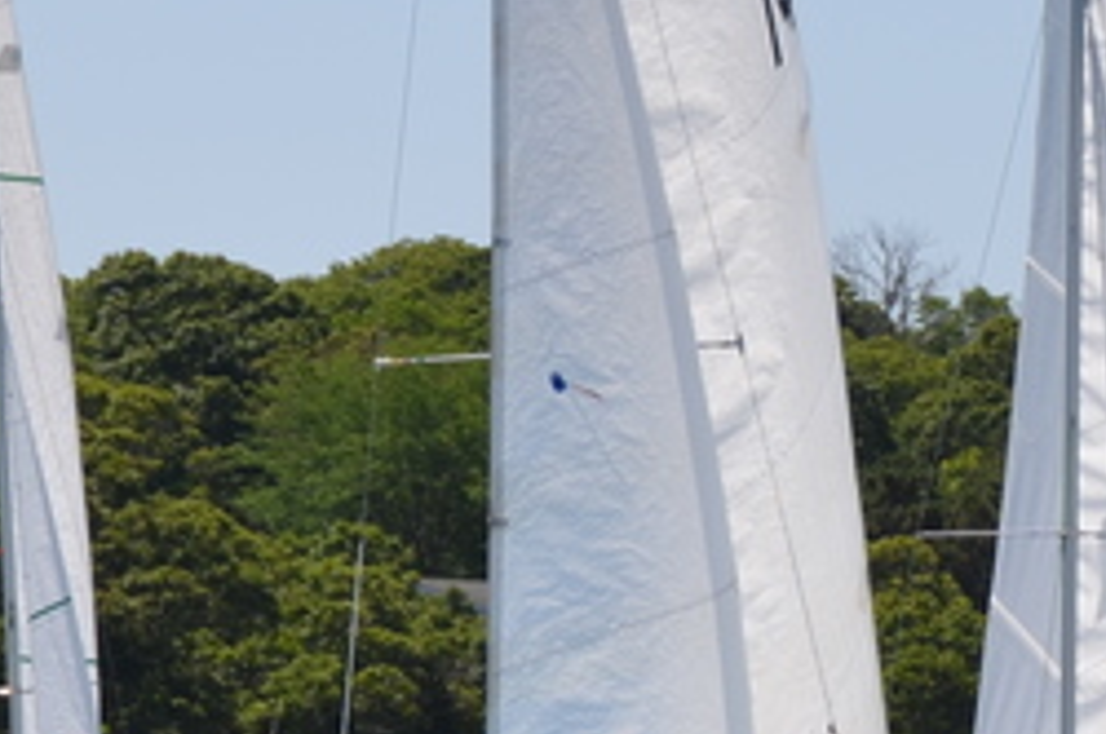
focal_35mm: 430
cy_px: 460
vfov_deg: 3.2
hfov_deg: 4.8
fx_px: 13193
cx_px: 1217
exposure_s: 1/320
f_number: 9
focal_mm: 70
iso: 100
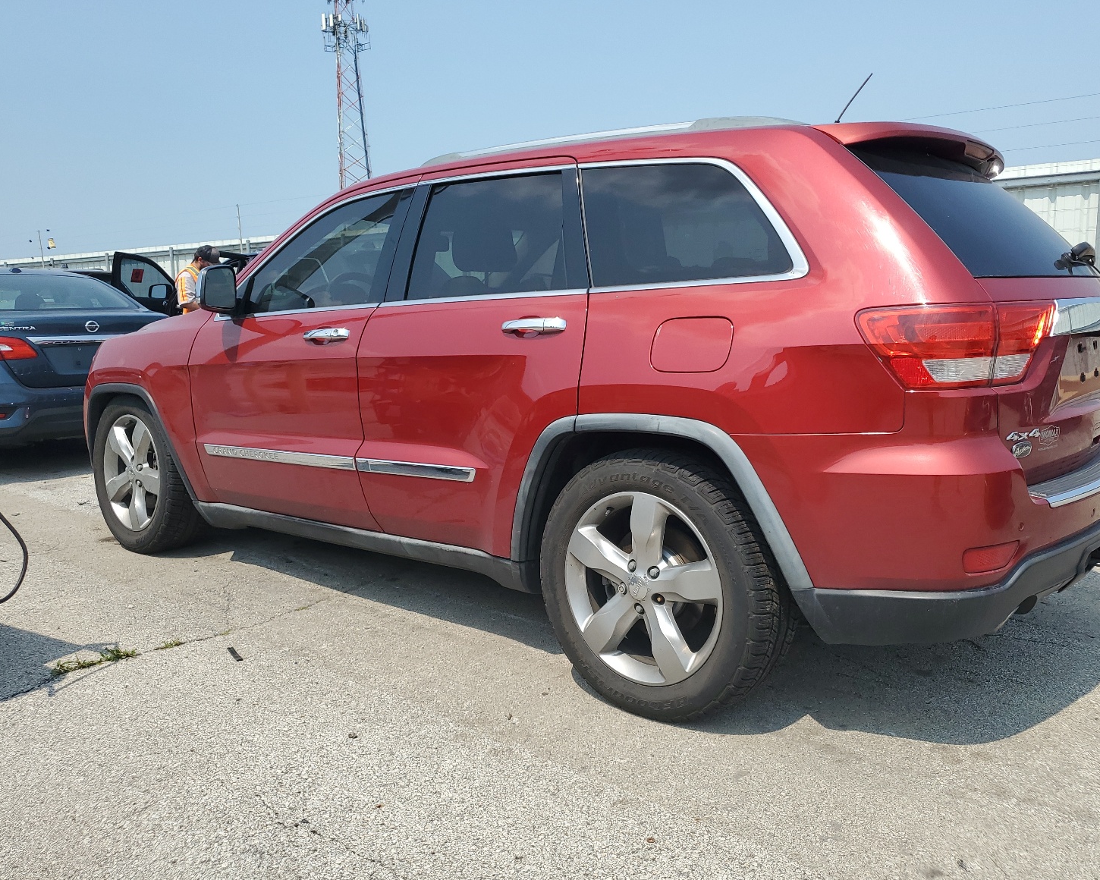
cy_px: 442
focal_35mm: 28
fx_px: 912
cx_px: 567
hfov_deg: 62.2
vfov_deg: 51.5
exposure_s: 1/3333
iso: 50
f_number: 1.5
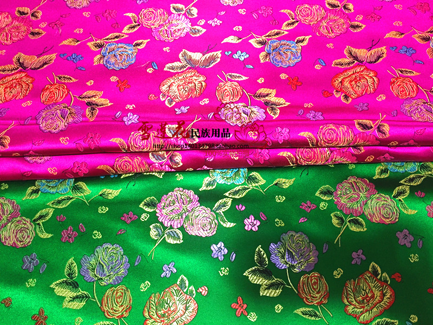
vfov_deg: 48.2
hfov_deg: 61.7
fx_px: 363
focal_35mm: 29
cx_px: 216
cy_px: 162
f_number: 2.2
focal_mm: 4.15
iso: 200
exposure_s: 1/30
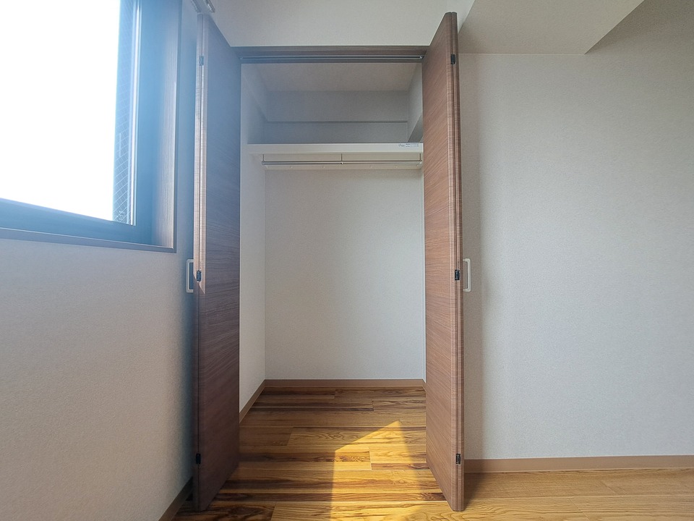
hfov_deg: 106.2
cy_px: 260
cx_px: 347
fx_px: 261
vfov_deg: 89.9
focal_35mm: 13
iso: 50
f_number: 2.2
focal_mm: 1.74
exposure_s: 1/50
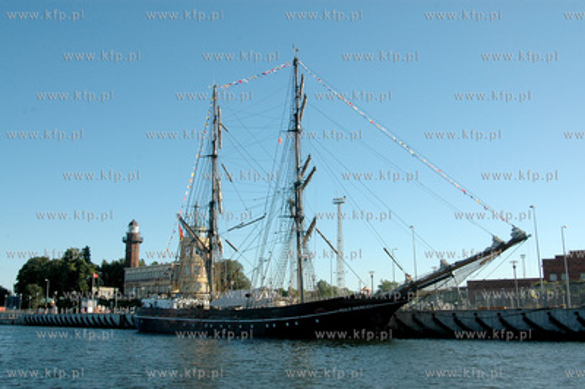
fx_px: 585
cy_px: 194
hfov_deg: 53.2
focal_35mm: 36
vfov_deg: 36.8
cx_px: 292
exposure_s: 1/400
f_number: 8
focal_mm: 24
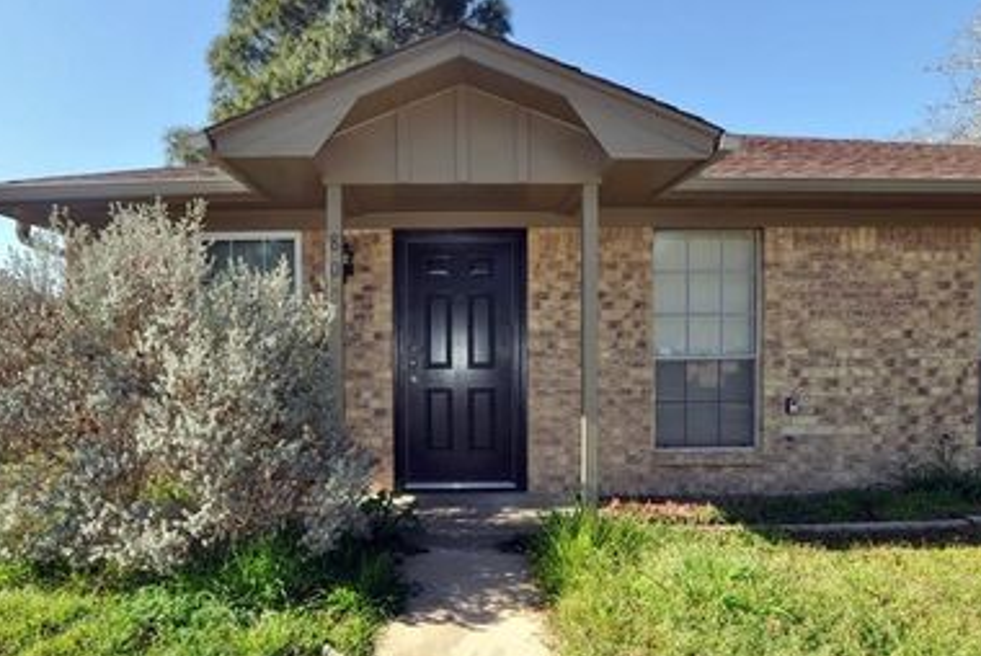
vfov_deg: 57.8
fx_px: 591
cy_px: 382
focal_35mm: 22
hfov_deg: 79.3
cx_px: 462
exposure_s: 1/200
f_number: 9
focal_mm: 11
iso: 200
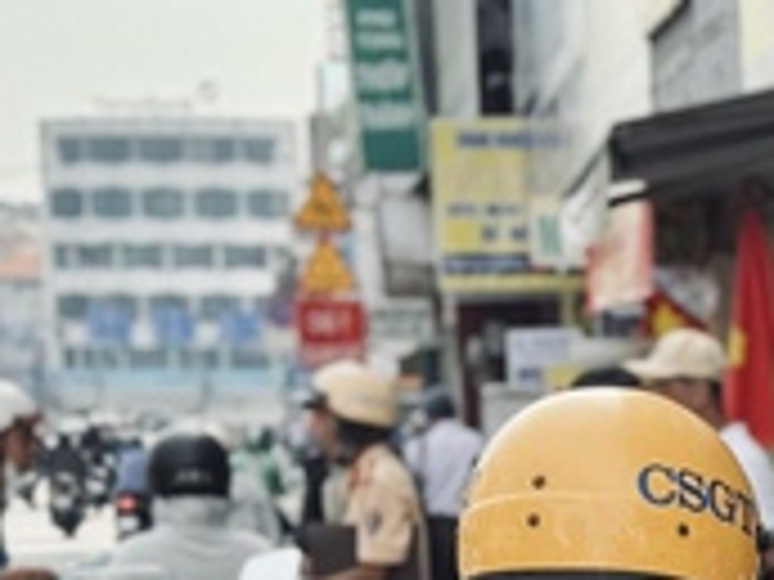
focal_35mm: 179
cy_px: 1003
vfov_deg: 8.0
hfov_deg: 10.7
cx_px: 1161
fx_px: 4002
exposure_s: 1/2033
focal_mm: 6.76
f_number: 1.78
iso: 80
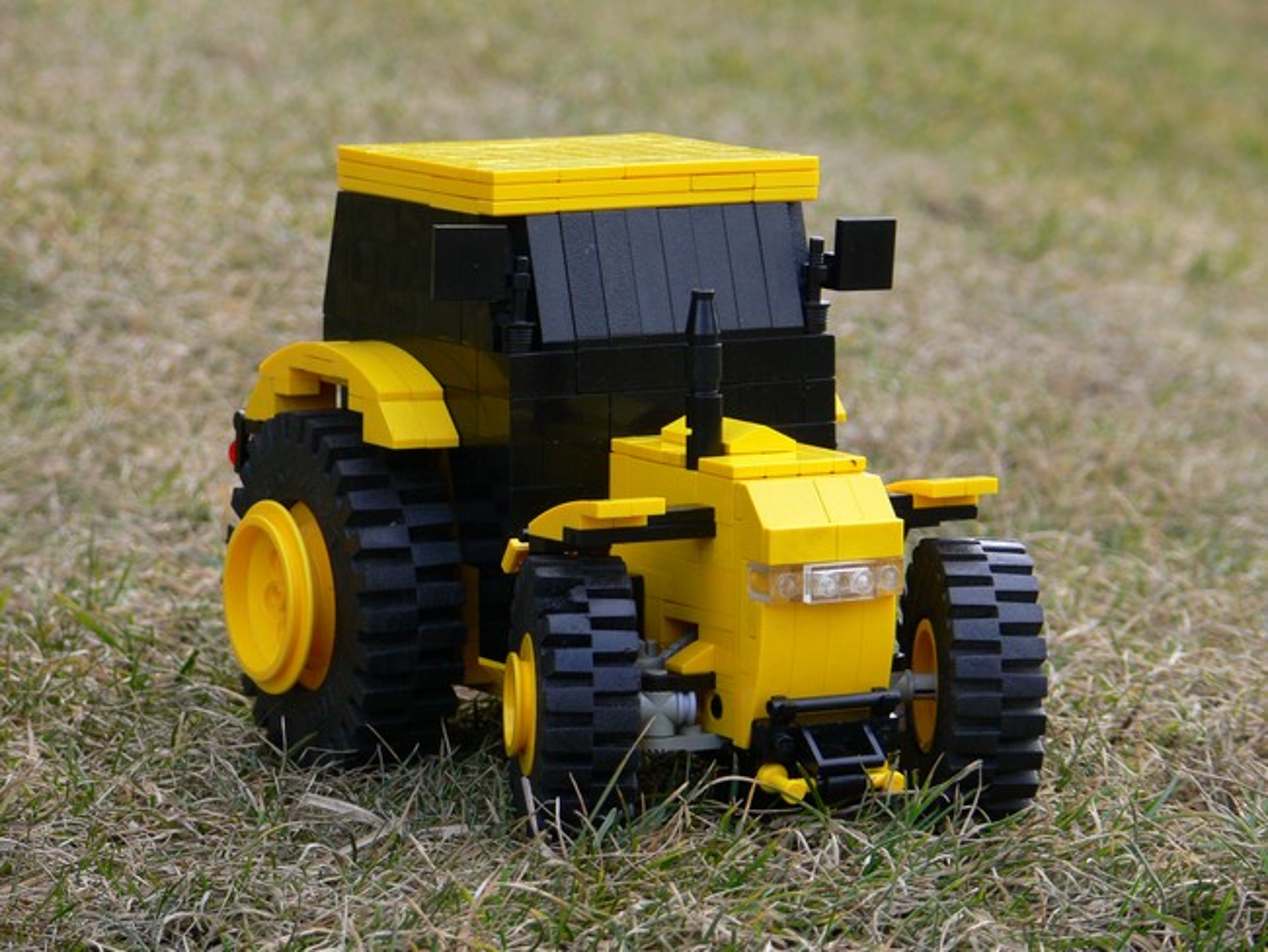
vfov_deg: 8.1
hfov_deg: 10.7
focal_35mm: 184
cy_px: 476
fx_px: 6742
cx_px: 634
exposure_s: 1/125
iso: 100
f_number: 5
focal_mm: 38.9
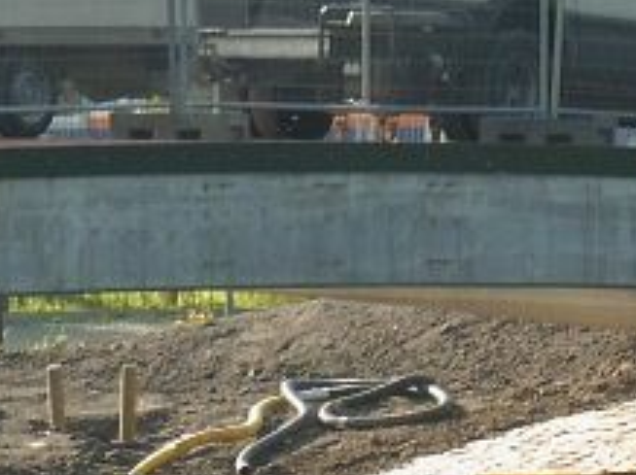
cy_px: 137
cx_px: 207
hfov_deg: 2.3
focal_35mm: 879
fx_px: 16132
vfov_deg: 1.7
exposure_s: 1/100
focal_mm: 33.3
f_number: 6.3
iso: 125
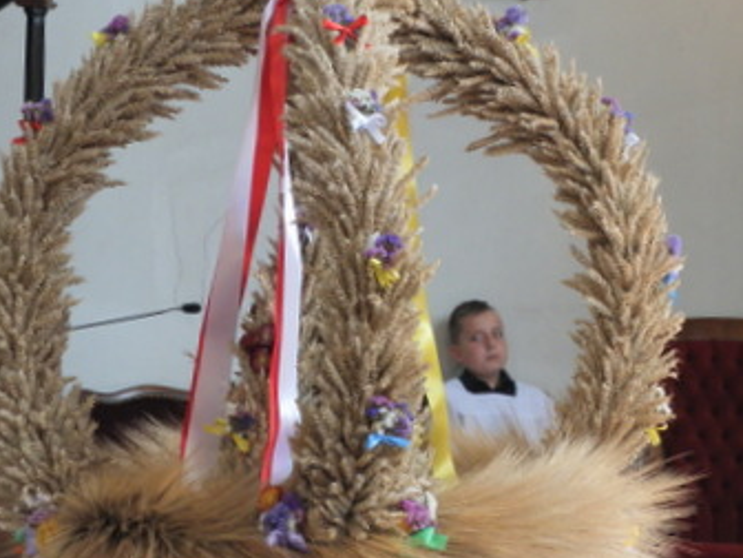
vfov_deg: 8.9
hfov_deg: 11.8
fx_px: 3584
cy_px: 226
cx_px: 376
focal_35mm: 167
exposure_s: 1/30
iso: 200
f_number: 4
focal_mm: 20.8
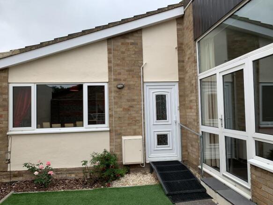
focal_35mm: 26
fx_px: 205
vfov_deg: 53.0
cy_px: 102
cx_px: 136
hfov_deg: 67.3
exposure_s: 1/749
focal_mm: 4.25
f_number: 1.8
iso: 25
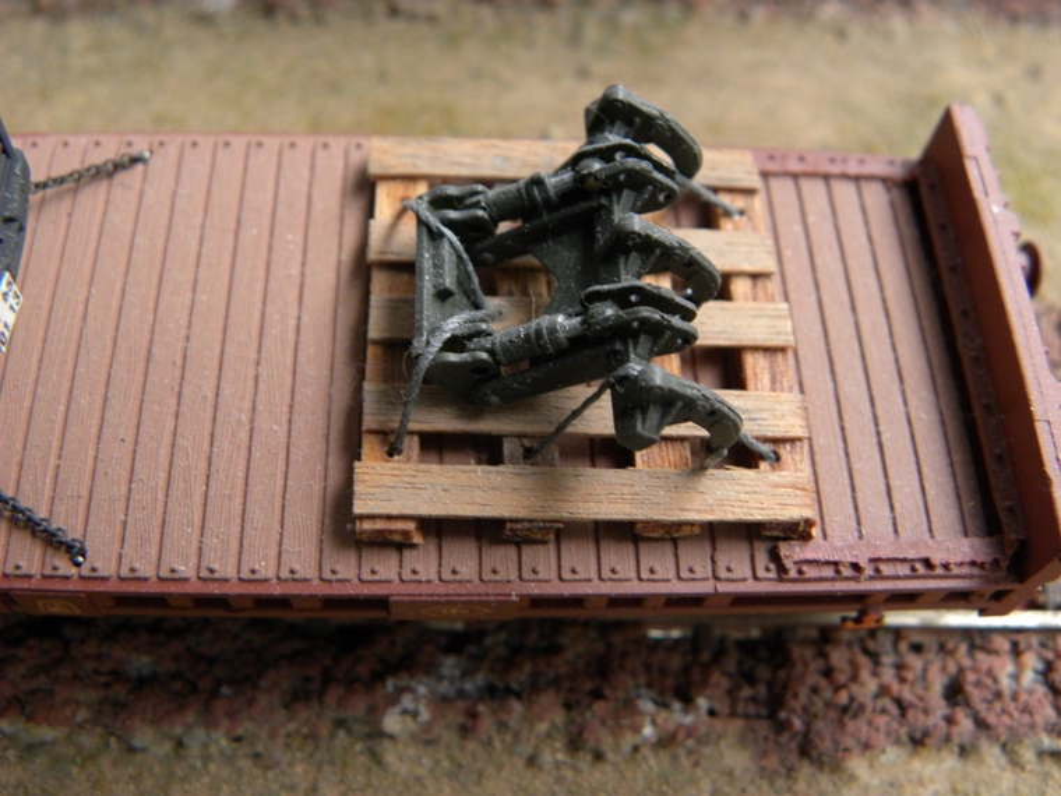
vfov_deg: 38.7
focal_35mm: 37
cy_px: 398
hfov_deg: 50.1
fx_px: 1134
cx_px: 530
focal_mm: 6.6
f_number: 3.2
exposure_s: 1/79.2
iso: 247
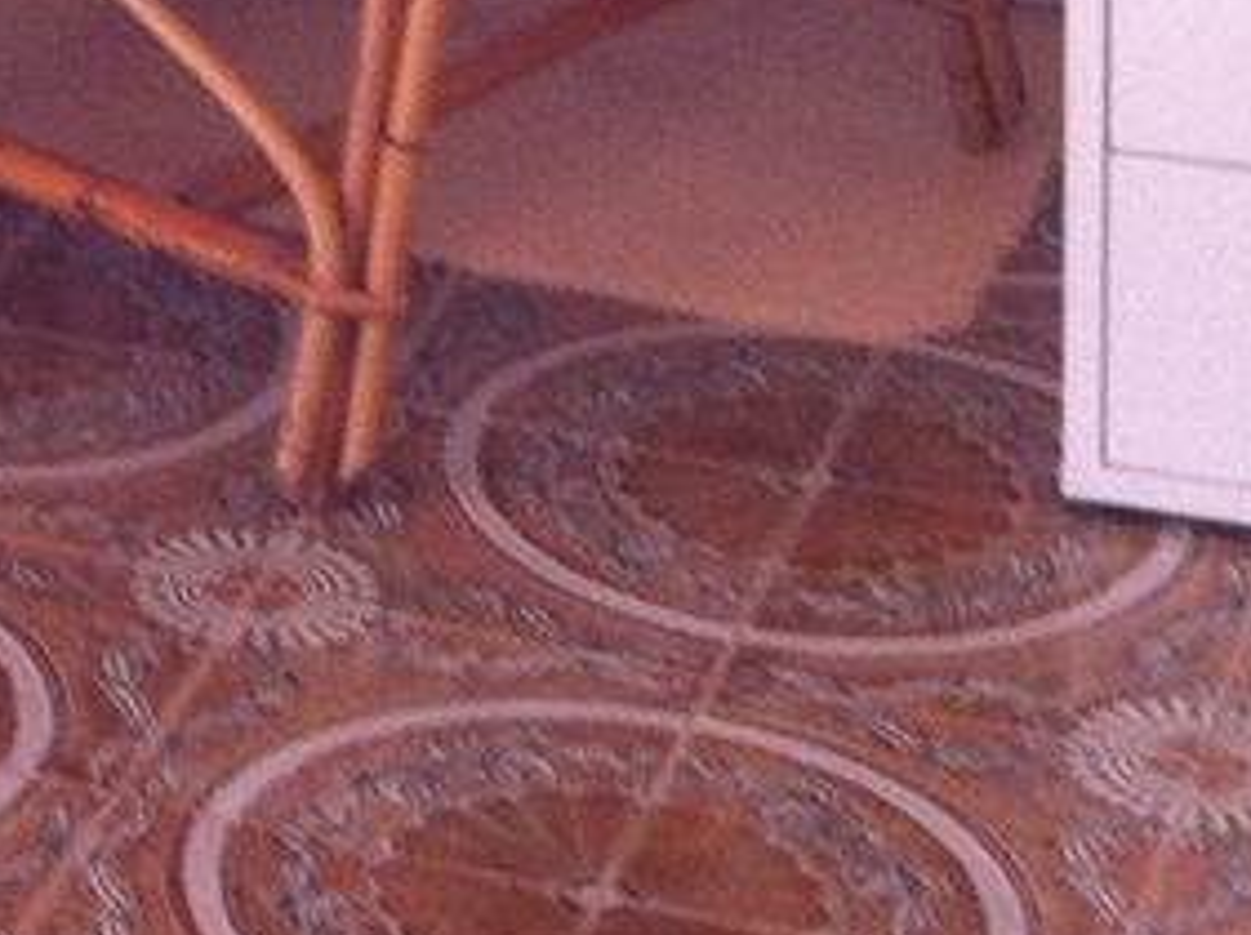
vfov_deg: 7.0
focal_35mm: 199
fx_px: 7183
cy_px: -1365
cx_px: -1122
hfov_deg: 9.4
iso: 80
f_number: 2.8
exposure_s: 1/20
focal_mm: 3.85
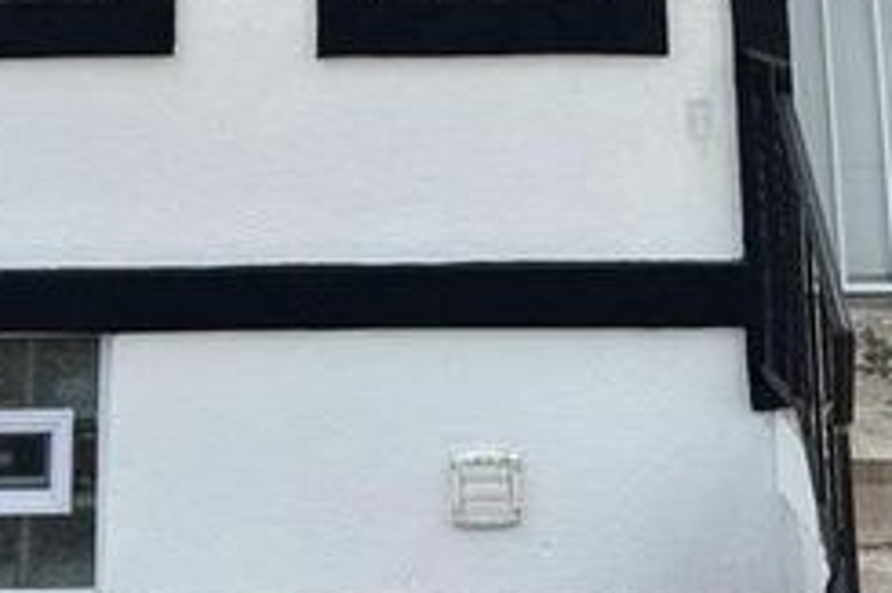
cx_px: 390
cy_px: -471
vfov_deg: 16.7
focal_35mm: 68
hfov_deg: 29.6
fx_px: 1684
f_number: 1.78
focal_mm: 6.76
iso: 80
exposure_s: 1/2415
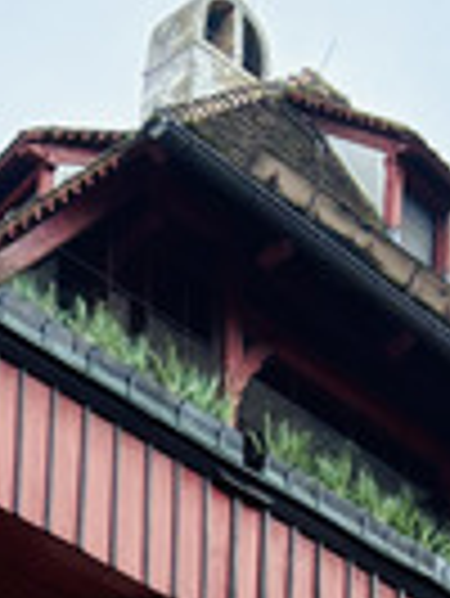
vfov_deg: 12.2
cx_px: -72
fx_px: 2250
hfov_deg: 11.2
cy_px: 1423
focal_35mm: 130
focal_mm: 5.96
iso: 64
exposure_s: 1/121
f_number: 1.6
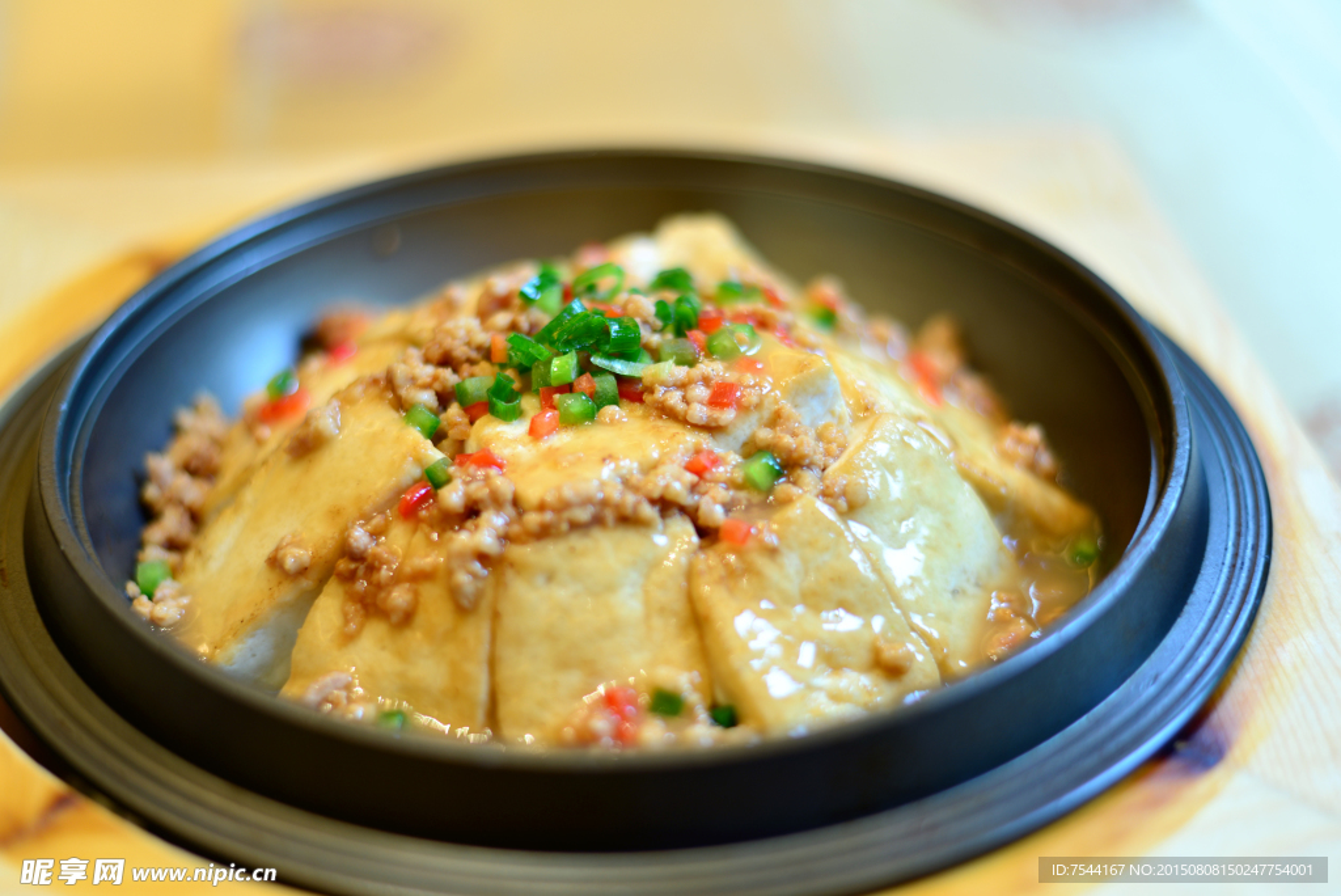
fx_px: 1863
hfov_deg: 39.6
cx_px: 670
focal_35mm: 50
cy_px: 448
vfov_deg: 27.0
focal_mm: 50
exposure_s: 1/50
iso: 100
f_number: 1.8
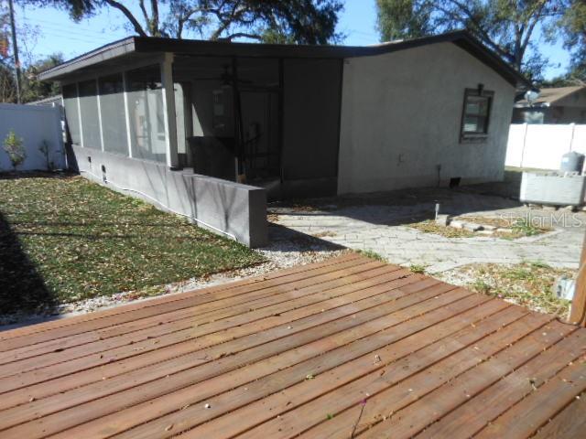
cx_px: 293
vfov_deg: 54.9
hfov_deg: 69.4
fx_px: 423
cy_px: 220
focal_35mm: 25
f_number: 3.2
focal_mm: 4.5
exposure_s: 1/640
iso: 80
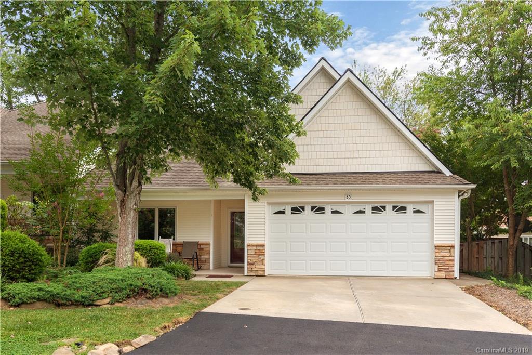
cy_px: 178
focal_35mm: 29
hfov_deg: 63.7
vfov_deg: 45.0
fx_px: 429
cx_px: 266
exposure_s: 1/800
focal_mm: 29
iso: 320
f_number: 6.3
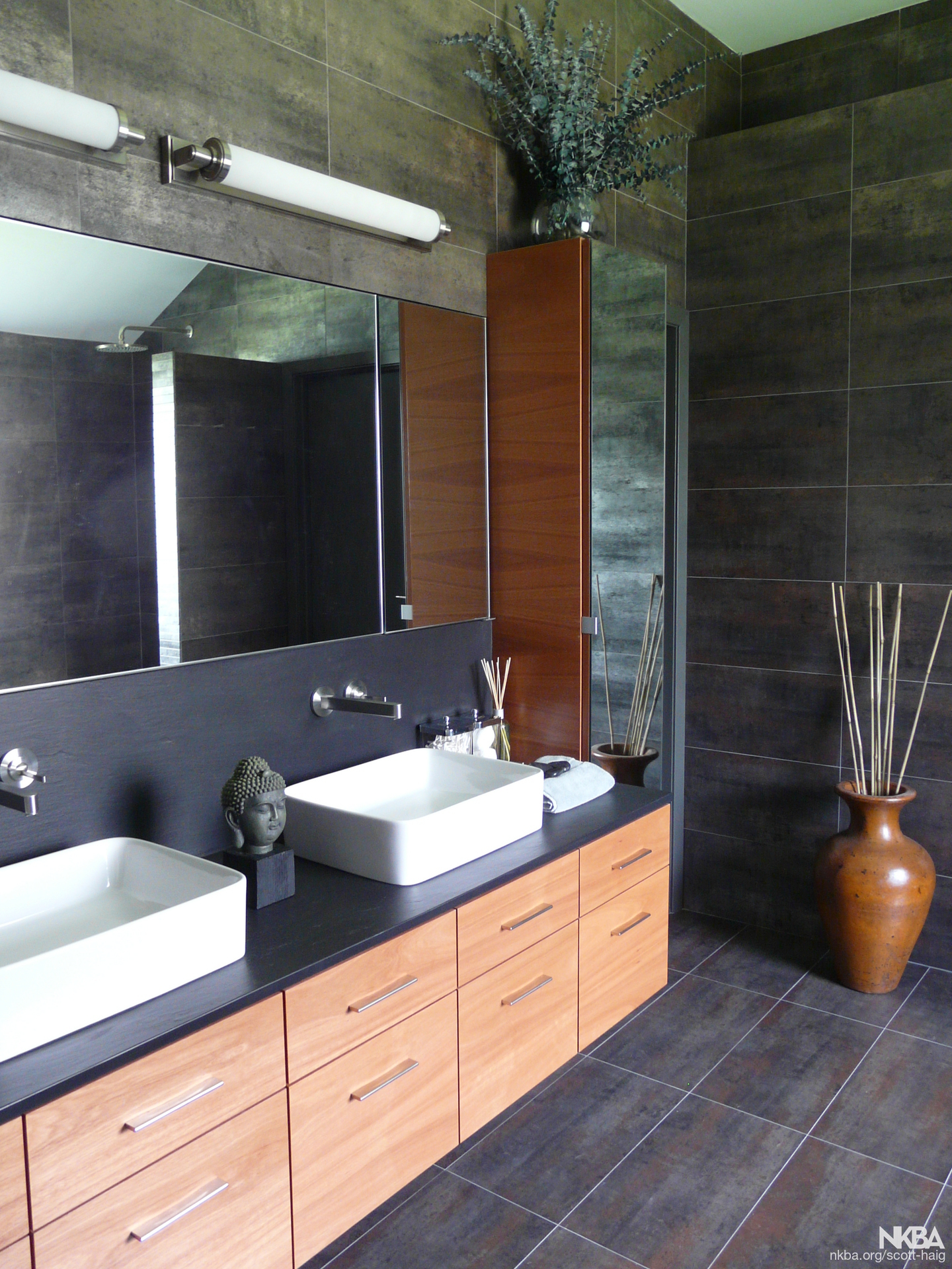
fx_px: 1027
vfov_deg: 63.4
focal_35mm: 28
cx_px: 476
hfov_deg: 49.7
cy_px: 634
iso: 200
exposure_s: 1/8
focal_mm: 4.6
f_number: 2.8
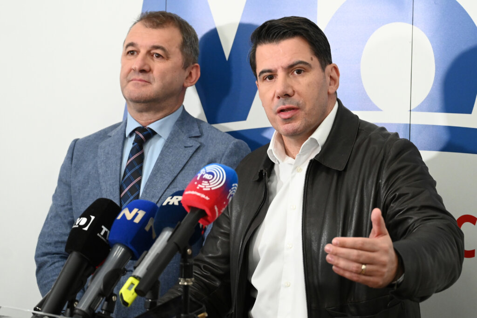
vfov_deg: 22.6
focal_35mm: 60
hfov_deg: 33.4
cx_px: 238
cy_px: 159
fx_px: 795
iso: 2500
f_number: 4.5
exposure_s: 1/250
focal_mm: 60
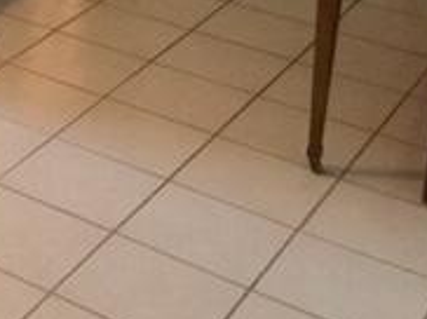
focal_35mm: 102
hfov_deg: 16.7
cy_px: -195
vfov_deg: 13.4
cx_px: -296
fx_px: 1257
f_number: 2.2
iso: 50
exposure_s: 1/15
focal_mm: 4.15
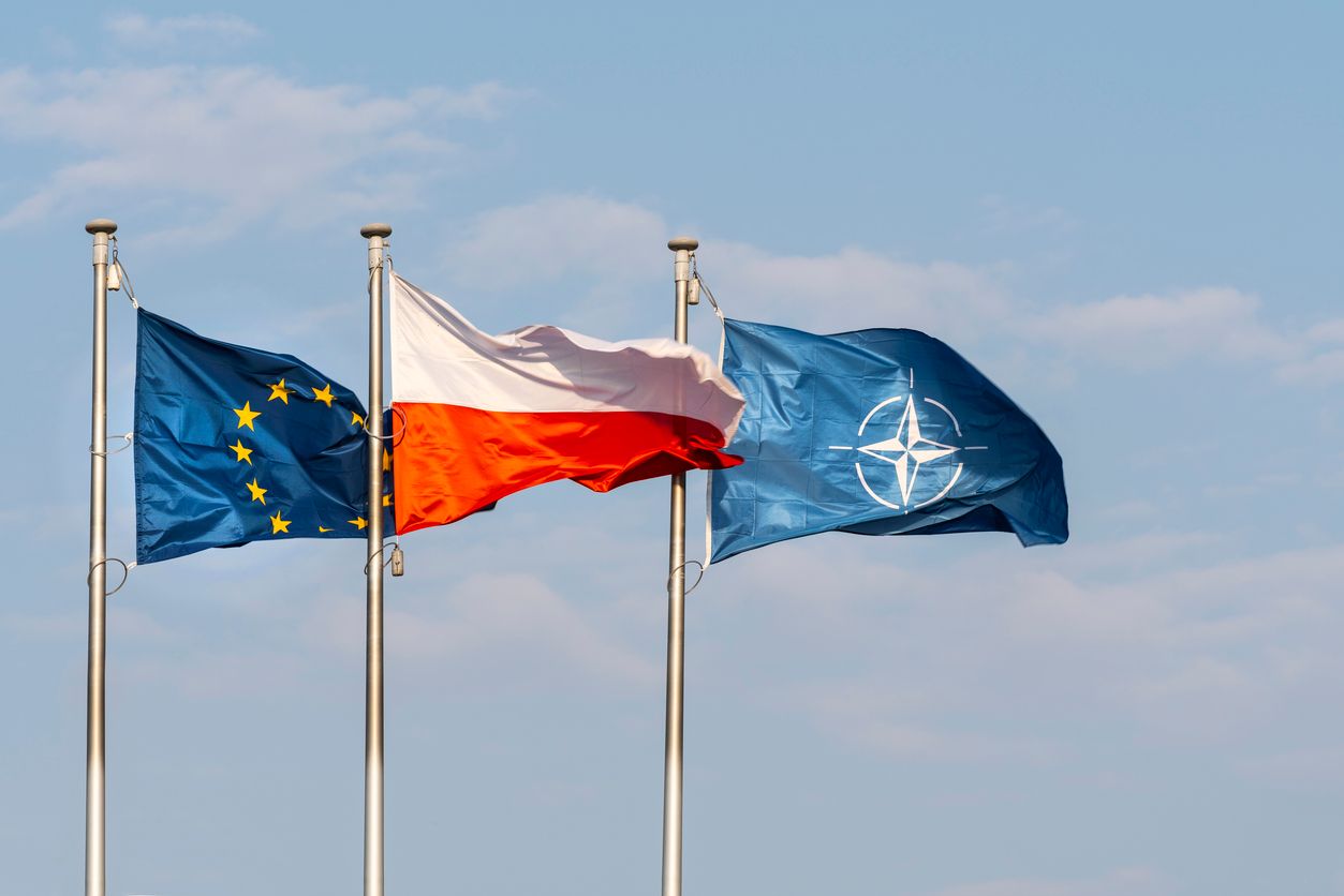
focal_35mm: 168
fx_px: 6273
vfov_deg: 8.2
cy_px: 448
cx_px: 672
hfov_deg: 12.2
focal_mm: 168
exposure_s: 1/100
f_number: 13
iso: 100
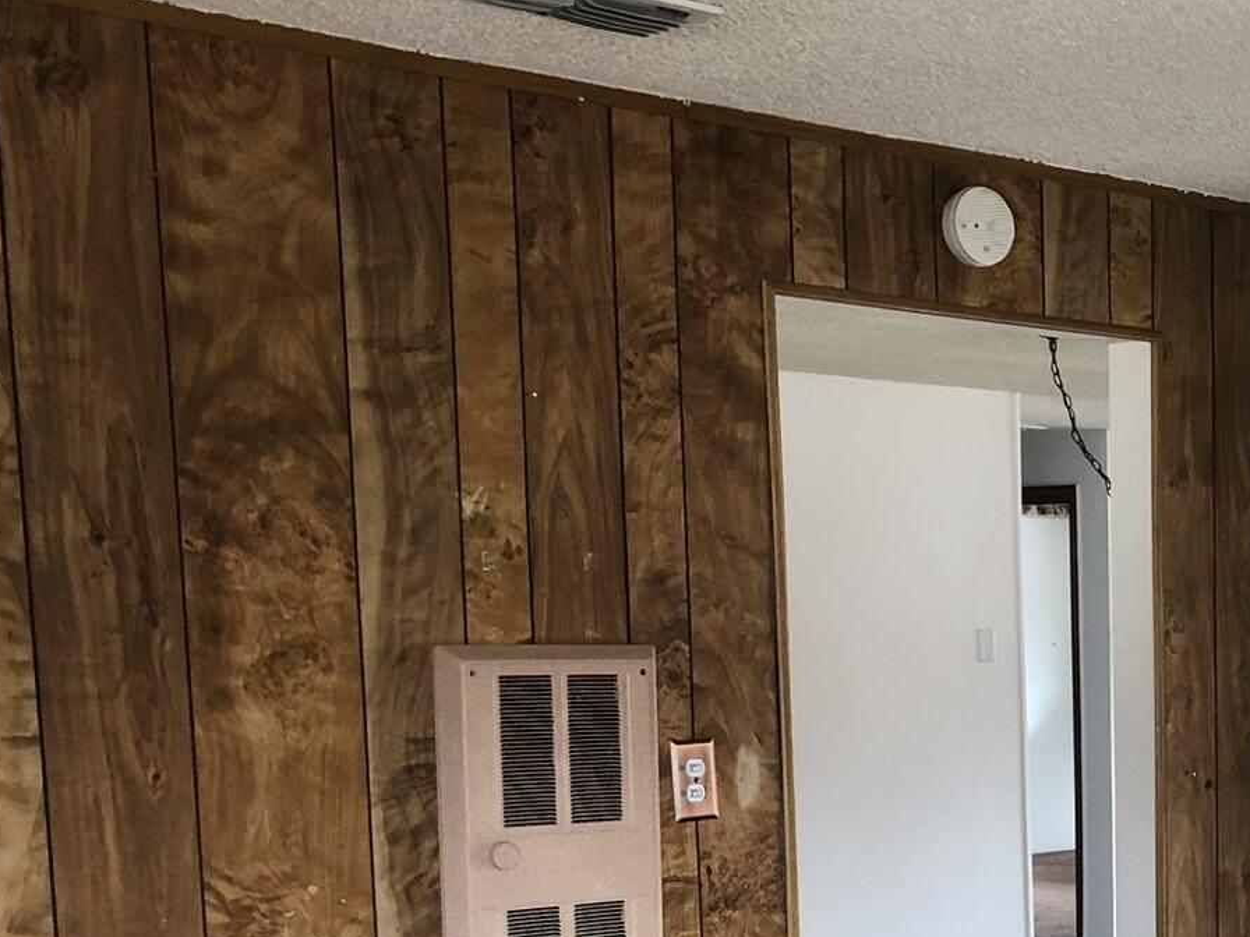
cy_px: 911
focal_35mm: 64
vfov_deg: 22.2
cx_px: 1307
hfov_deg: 28.1
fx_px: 2311
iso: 40
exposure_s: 1/15
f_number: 1.8
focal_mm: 3.99
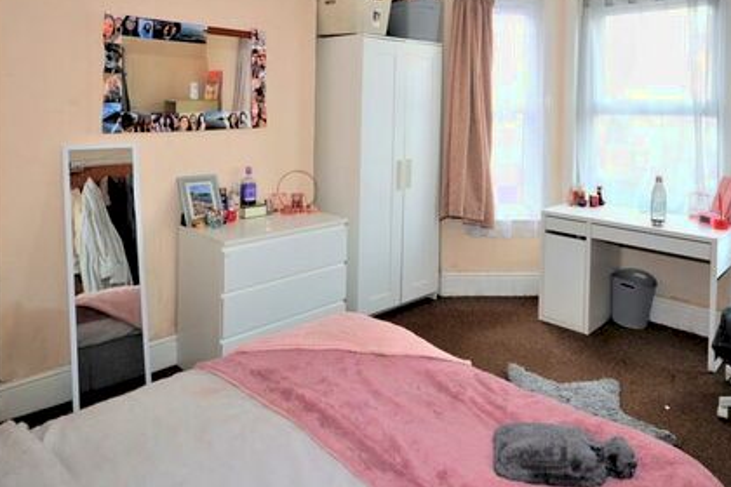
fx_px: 508
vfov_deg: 49.0
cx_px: 402
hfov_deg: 71.3
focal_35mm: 25
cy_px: 115
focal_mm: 10
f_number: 4
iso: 450
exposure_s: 1/60
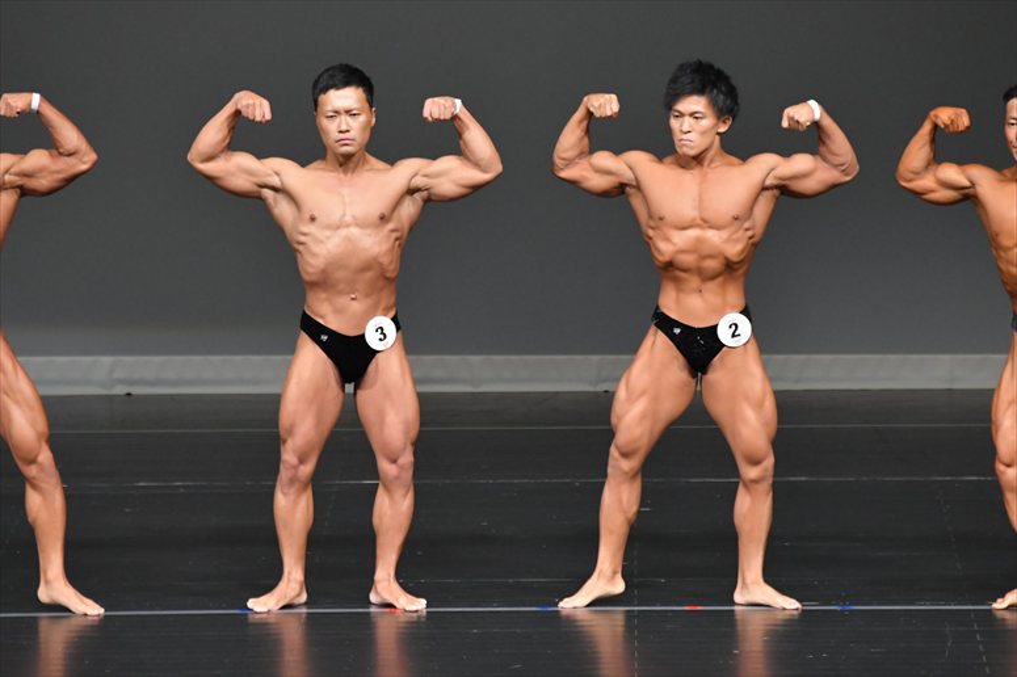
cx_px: 508
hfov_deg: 6.0
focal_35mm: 345
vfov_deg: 4.0
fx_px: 9742
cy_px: 338
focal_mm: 230
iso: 4000
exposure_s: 1/400
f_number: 5.6
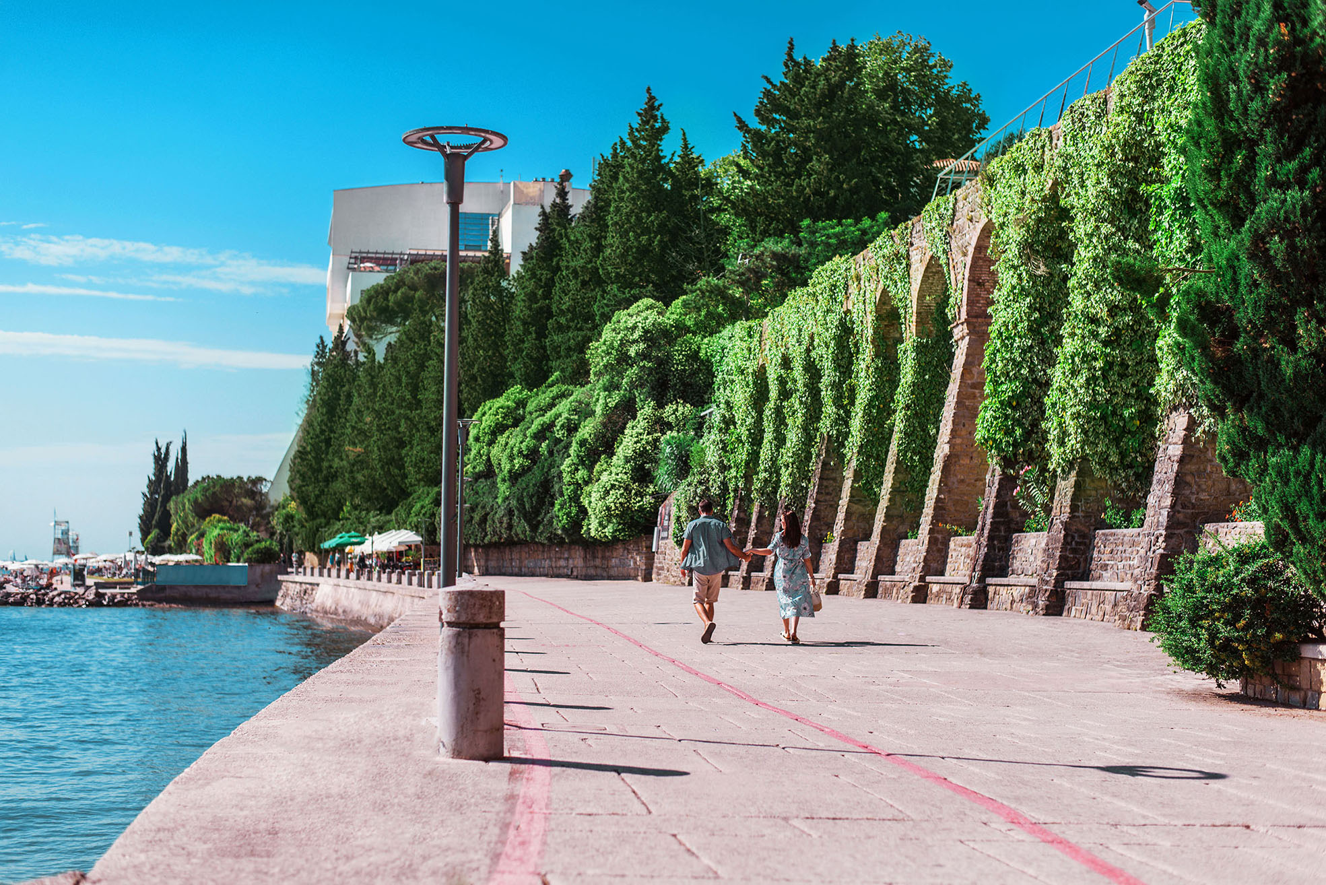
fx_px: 1842
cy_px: 442
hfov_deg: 39.6
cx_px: 663
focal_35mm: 50
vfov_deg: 27.0
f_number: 2.8
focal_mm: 50
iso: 100
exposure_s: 1/4000
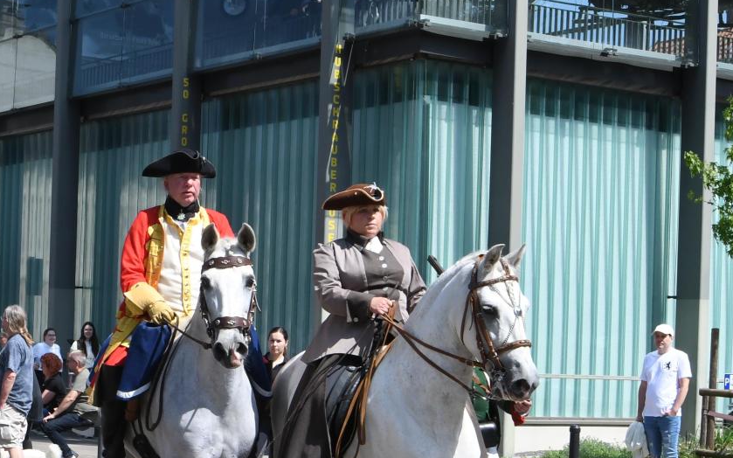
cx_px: -17
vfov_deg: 15.5
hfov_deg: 23.5
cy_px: 339
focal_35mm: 84
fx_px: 1678
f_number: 16
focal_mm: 24
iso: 640
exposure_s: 1/320
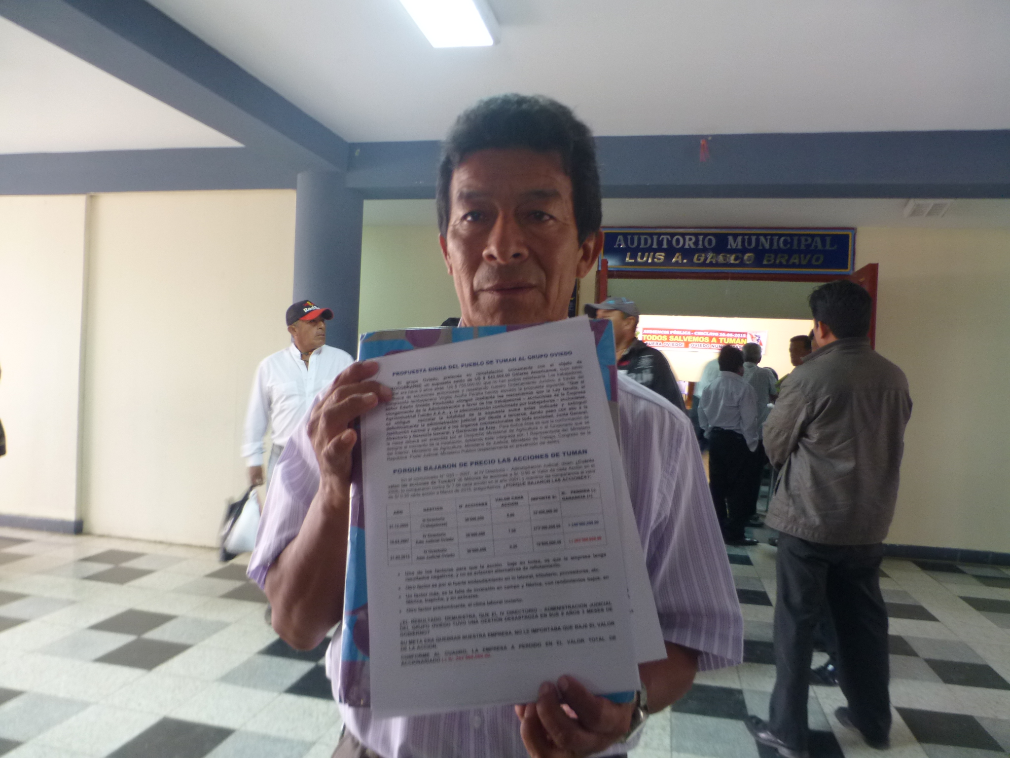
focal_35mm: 24
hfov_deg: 71.6
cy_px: 379
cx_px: 505
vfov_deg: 56.8
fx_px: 700
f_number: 3.3
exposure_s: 1/8
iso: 160
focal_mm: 4.3
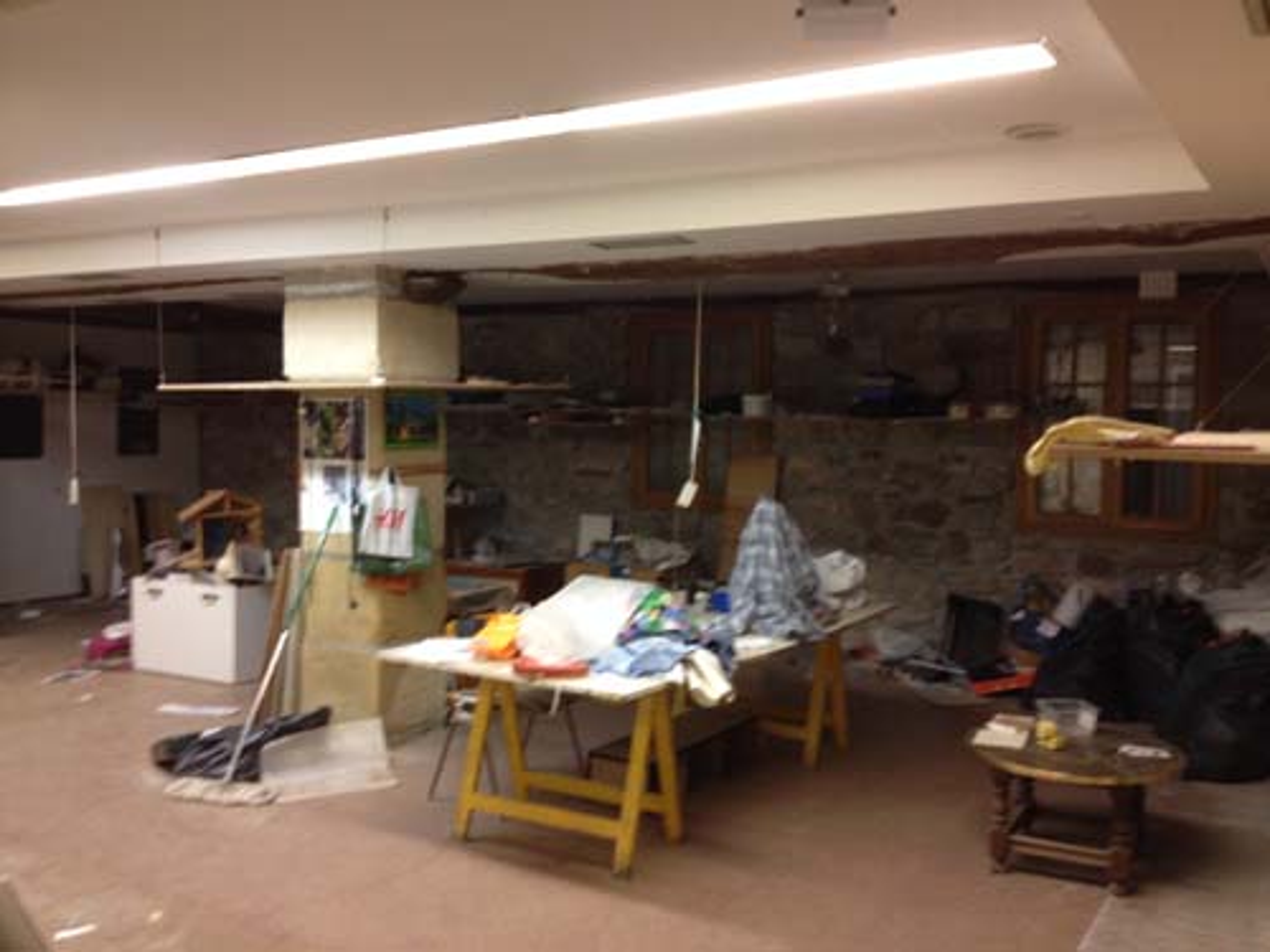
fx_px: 1284
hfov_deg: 52.6
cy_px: 476
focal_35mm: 35
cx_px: 635
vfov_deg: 40.7
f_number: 2.4
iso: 125
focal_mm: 4.28
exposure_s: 1/20
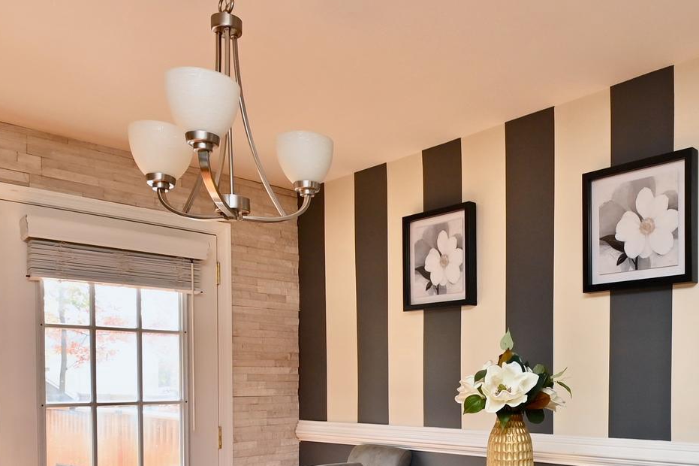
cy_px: 369
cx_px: 507
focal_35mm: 33
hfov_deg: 55.1
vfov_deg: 38.5
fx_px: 640
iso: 200
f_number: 7.1
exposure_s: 1/40
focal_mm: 10
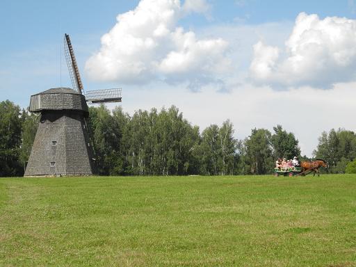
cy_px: 134
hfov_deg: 20.9
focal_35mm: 94
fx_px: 967
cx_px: 178
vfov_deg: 15.7
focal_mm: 20.1
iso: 100
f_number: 4.5
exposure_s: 1/800
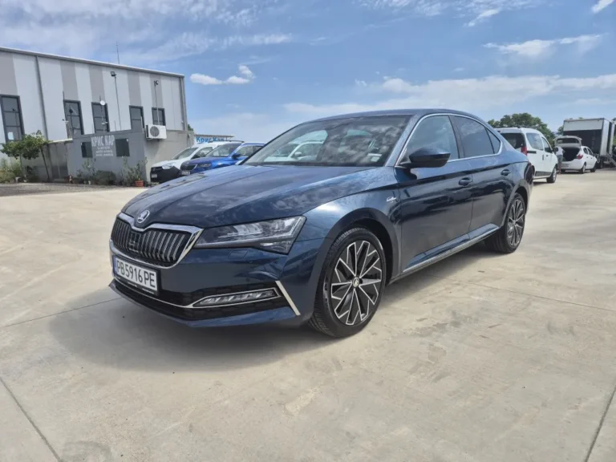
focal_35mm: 23
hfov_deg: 73.9
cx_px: 308
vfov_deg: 58.9
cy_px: 231
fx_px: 409
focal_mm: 5.4
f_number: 1.8
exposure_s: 1/2328
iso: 25
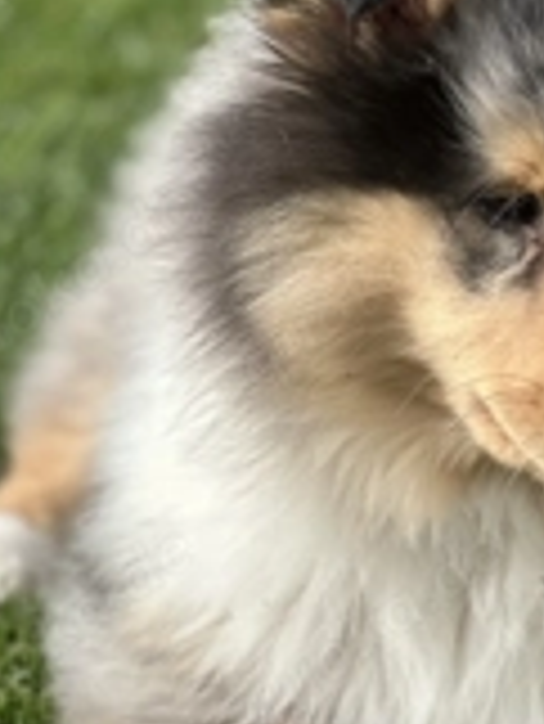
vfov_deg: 10.3
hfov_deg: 7.8
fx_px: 3997
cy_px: 355
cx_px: 535
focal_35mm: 191
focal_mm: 9
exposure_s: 1/506
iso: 32
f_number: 2.8
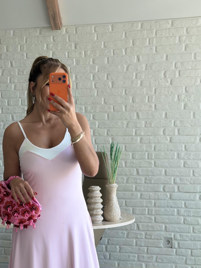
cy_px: 175
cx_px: 61
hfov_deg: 18.6
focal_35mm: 79
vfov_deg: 24.6
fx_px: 612
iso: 50
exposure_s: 1/172
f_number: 1.78
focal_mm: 6.76
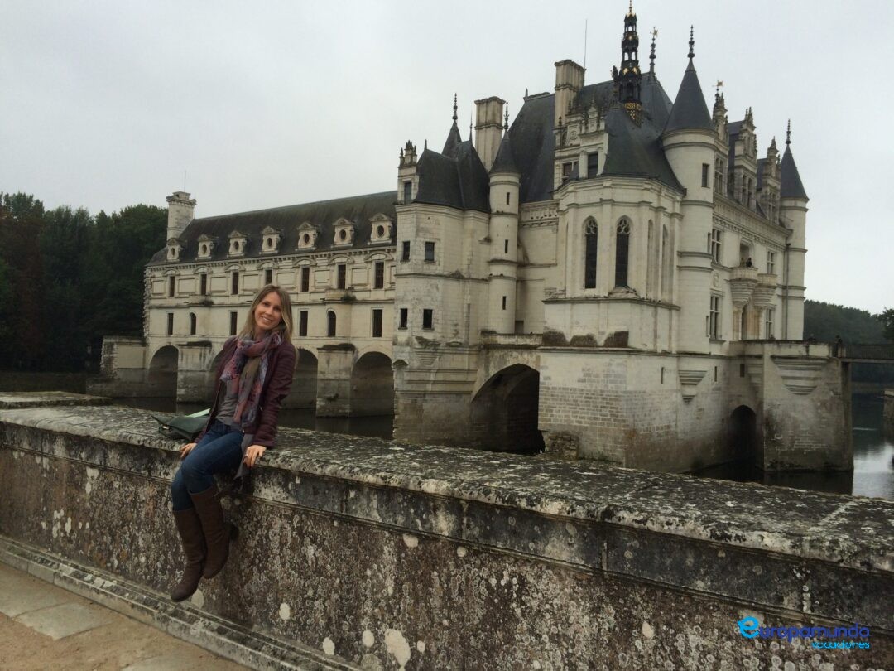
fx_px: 749
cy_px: 336
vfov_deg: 48.2
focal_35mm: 29
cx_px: 447
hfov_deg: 61.7
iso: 32
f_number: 2.2
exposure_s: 1/406
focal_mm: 4.15
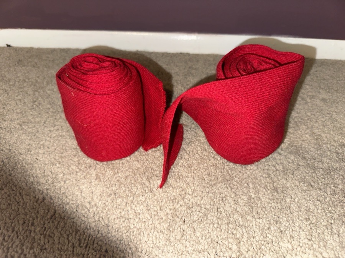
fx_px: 239
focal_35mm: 24
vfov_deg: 56.8
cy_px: 129
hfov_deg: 71.6
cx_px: 172
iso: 80
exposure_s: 1/17
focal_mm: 6.86
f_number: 1.78
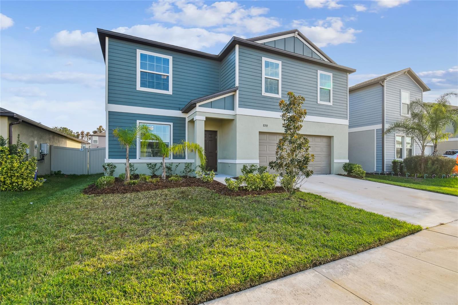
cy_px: 152
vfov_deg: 73.7
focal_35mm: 16
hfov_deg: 96.7
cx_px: 229
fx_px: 204
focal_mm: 11
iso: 100
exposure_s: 1/125
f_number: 7.1
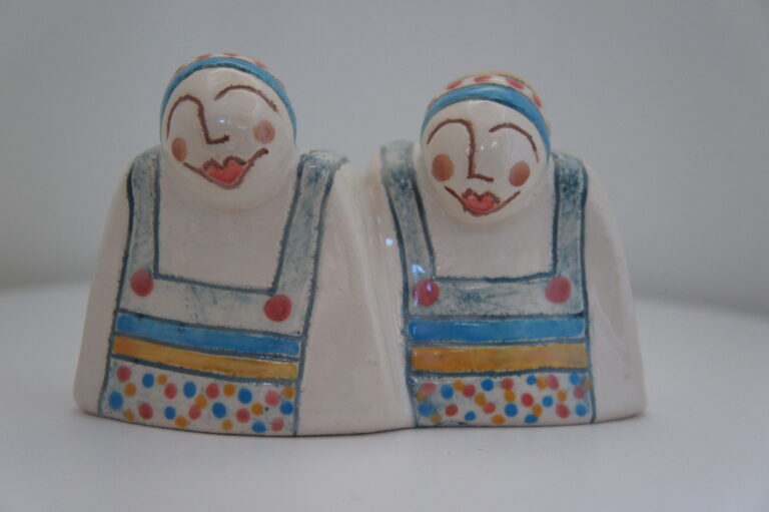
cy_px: 256
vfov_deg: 22.6
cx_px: 384
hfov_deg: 33.4
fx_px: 1281
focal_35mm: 60
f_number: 4.5
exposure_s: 1/80
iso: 1000
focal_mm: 40
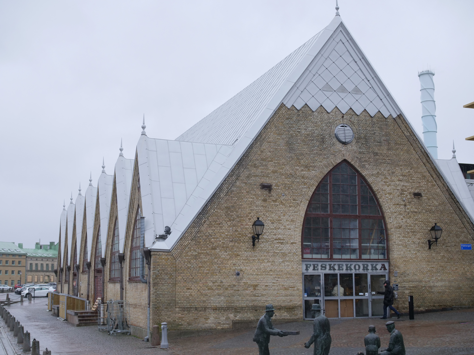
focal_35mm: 50
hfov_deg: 38.2
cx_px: 237
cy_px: 178
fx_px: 685
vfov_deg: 29.1
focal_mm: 25
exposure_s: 1/500
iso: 400
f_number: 4
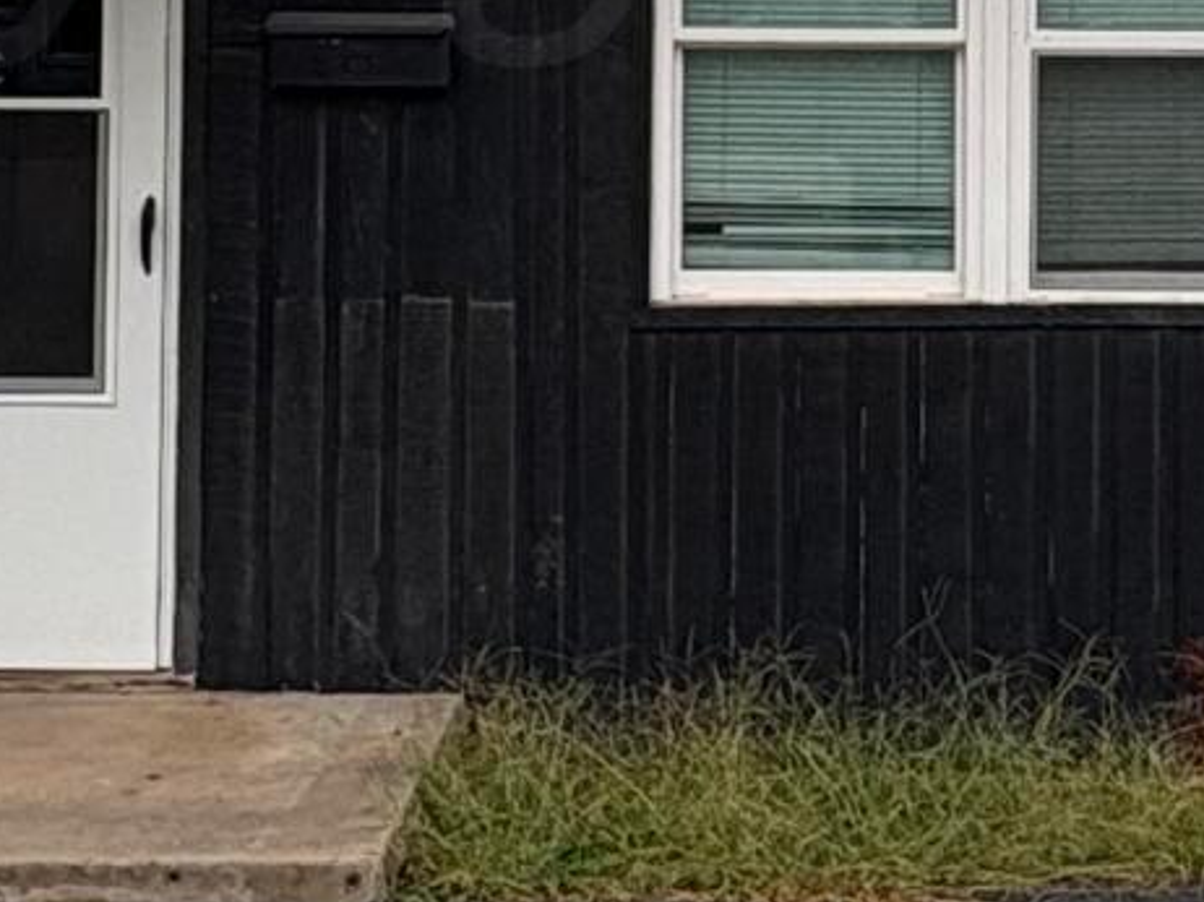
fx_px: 3163
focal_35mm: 91
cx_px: 975
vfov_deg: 15.7
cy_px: -143
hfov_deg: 21.3
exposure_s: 1/317
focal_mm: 2.22
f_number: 2.2
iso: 40
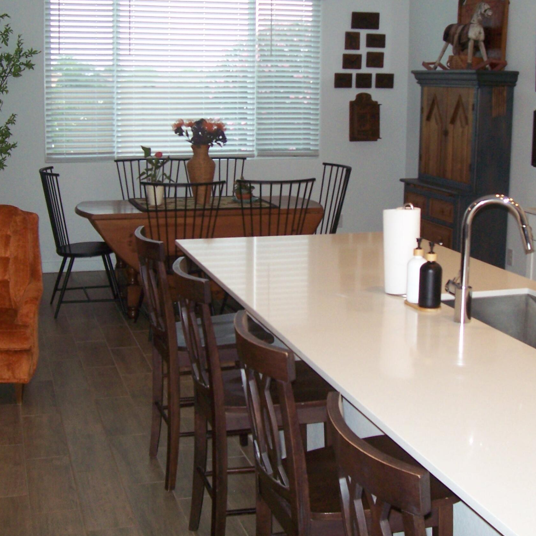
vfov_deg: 31.5
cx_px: 300
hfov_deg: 31.6
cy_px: 207
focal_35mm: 54
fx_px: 946
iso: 160
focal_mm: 5.6
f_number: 2.7
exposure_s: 1/60
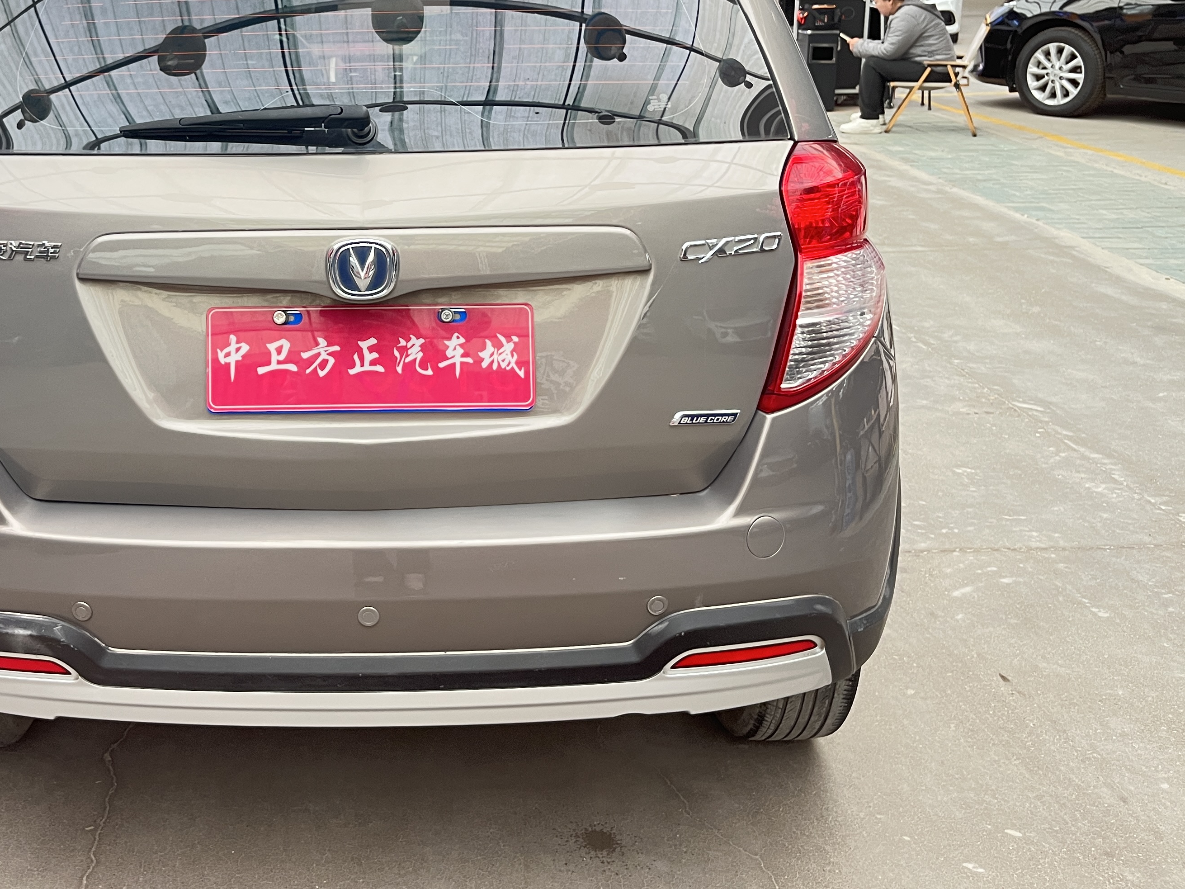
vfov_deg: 35.4
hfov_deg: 45.6
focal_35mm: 40
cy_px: 249
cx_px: 338
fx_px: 1369
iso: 200
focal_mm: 5.1
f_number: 1.6
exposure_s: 1/60
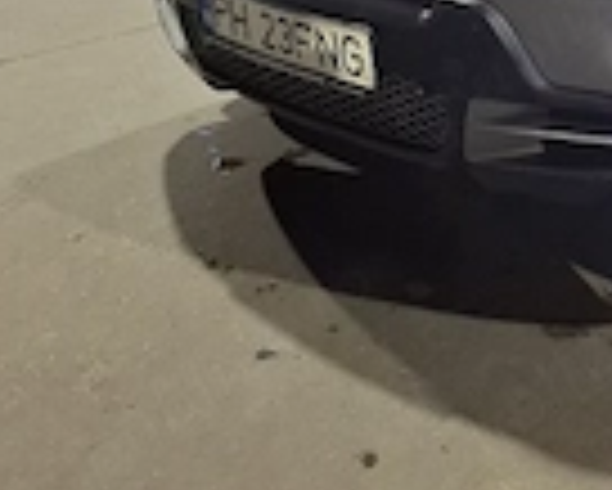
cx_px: 666
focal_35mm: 66
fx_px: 1196
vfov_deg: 19.7
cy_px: -274
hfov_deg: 26.5
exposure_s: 1/33
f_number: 1.8
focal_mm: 5.54
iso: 400
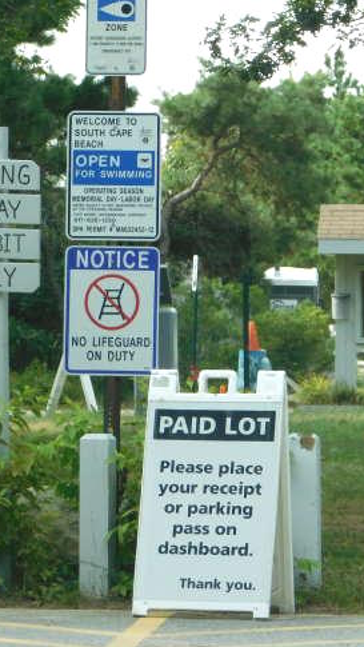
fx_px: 4613
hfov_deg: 4.5
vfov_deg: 8.0
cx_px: 321
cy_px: 324
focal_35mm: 269
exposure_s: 1/125
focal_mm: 32.7
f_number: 5.4
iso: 125
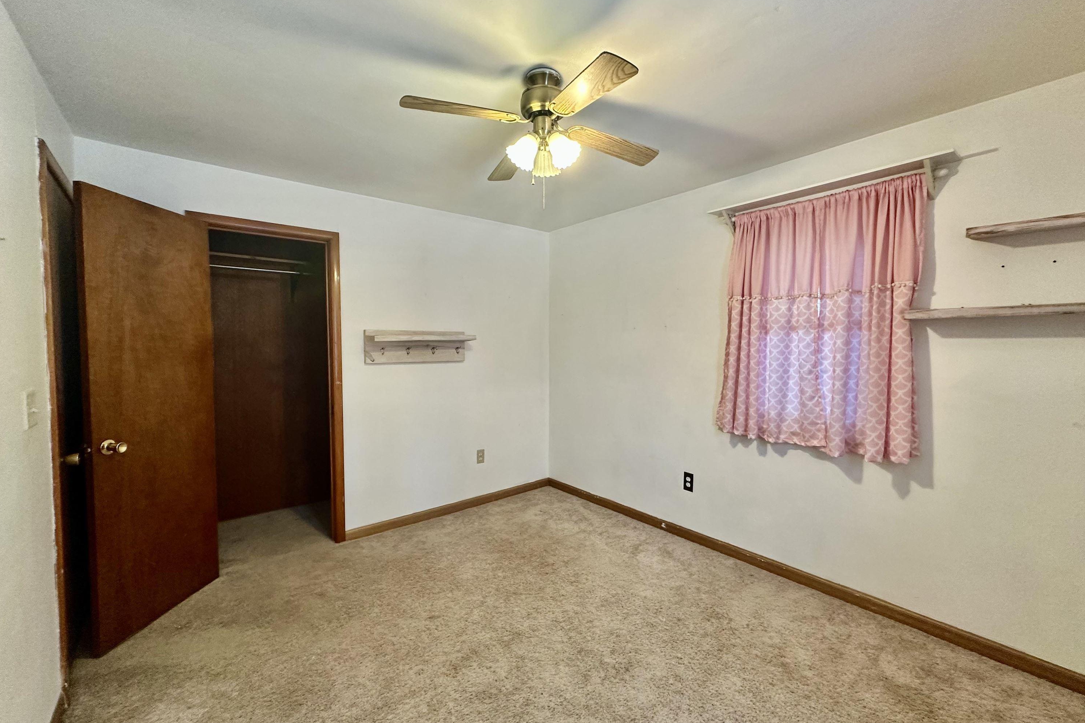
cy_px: 362
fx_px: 452
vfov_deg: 77.3
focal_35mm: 15
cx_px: 556
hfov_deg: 100.4
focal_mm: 2.22
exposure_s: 1/60
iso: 250
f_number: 2.2
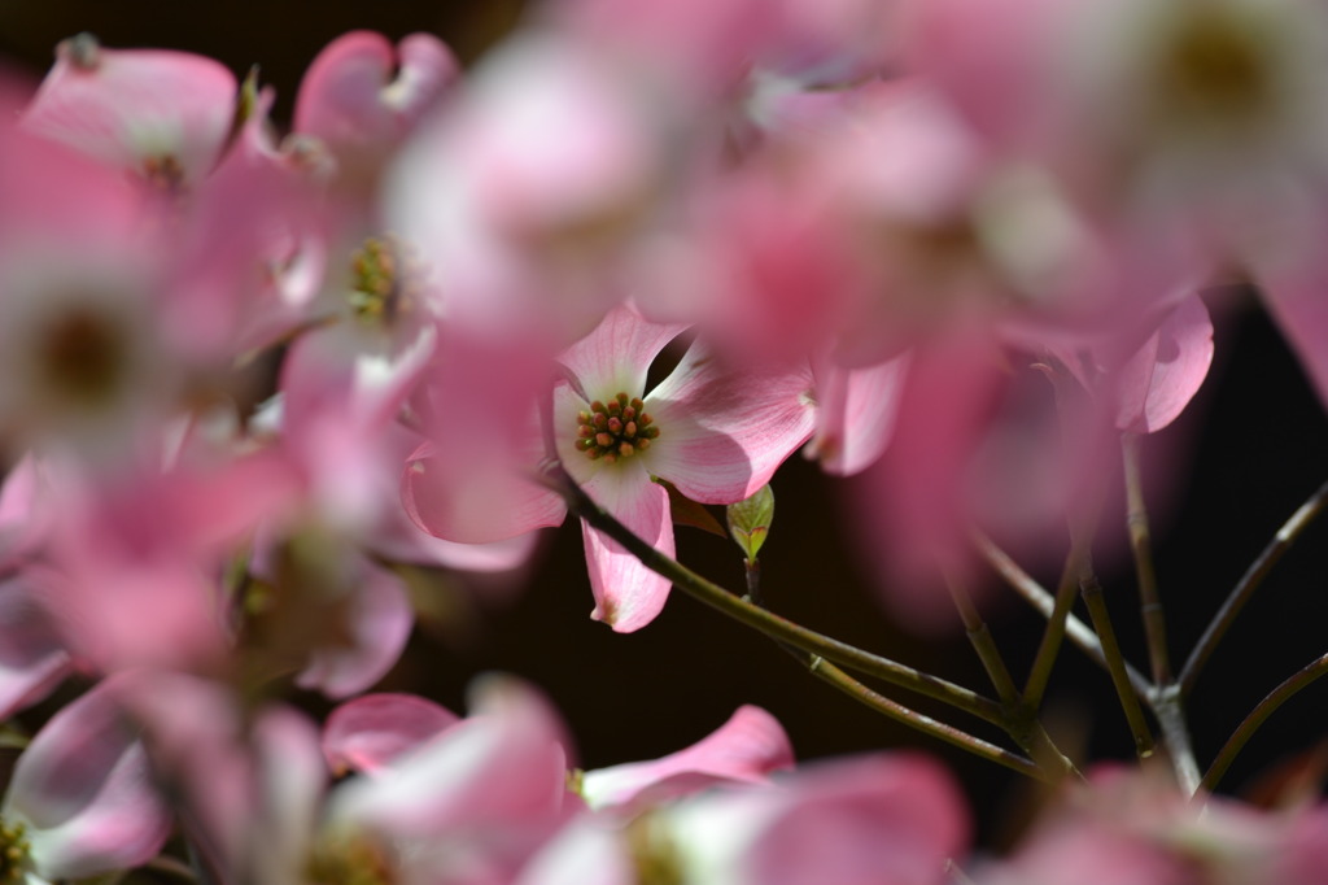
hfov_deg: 8.9
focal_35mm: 232
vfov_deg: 5.9
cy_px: 442
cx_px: 664
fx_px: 8573
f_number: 8
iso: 100
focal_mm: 155
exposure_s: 1/400
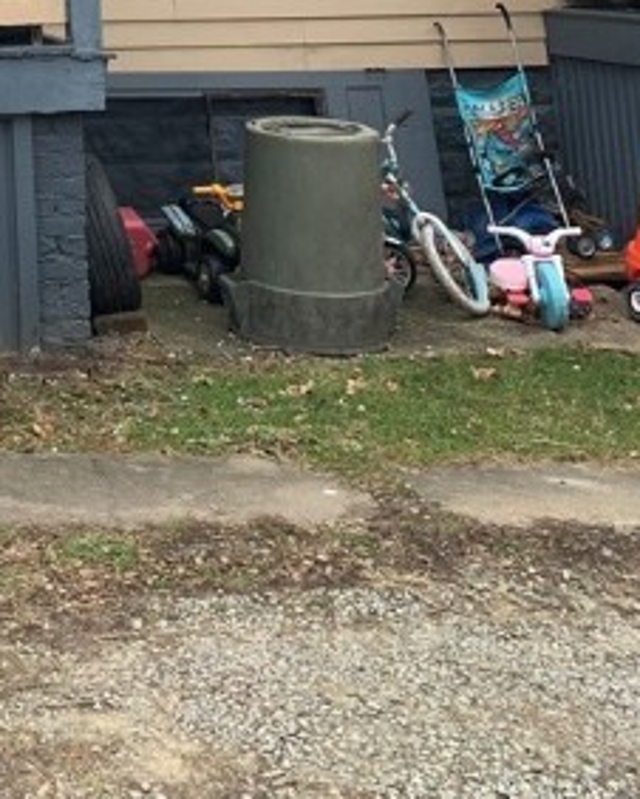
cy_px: -238
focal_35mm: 69
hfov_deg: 20.5
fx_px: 1632
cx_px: -159
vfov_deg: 24.1
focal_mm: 4.25
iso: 25
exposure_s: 1/186
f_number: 1.8
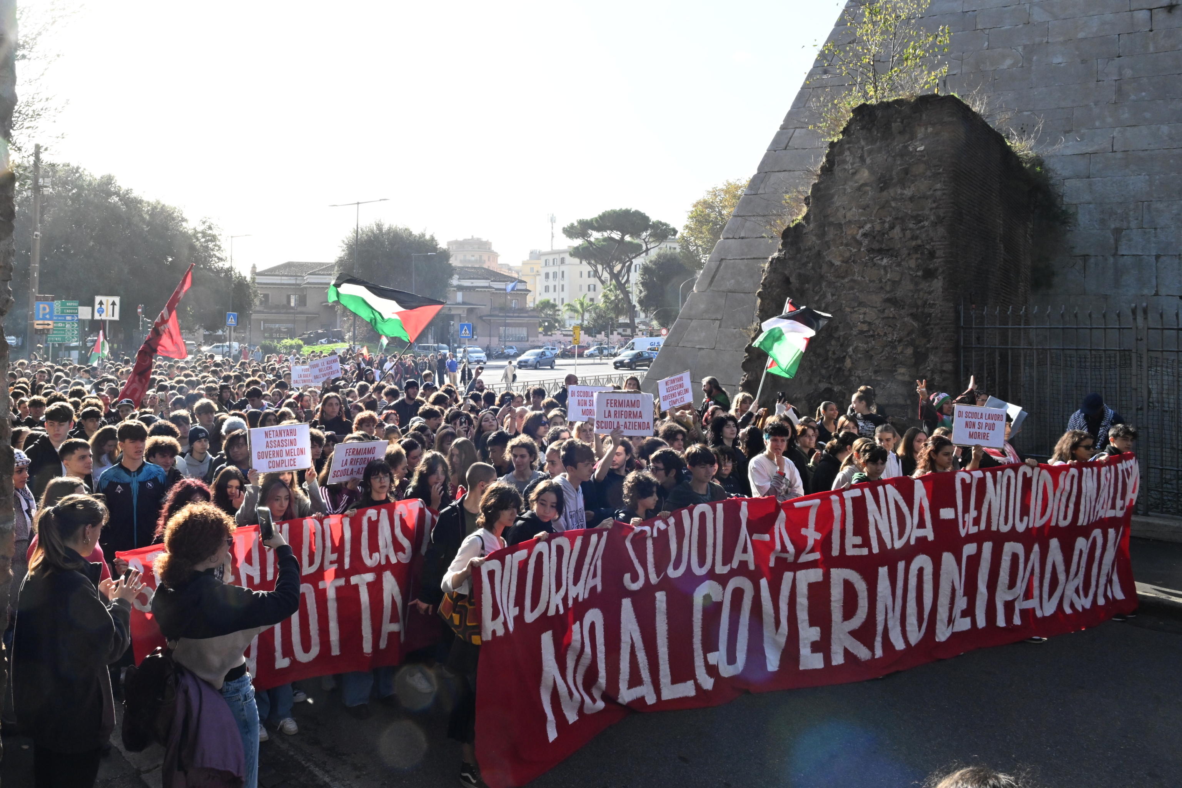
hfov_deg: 73.7
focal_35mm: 24
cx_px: 591
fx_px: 788
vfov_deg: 53.1
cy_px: 394
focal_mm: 24
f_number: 18
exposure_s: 1/400
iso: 1000
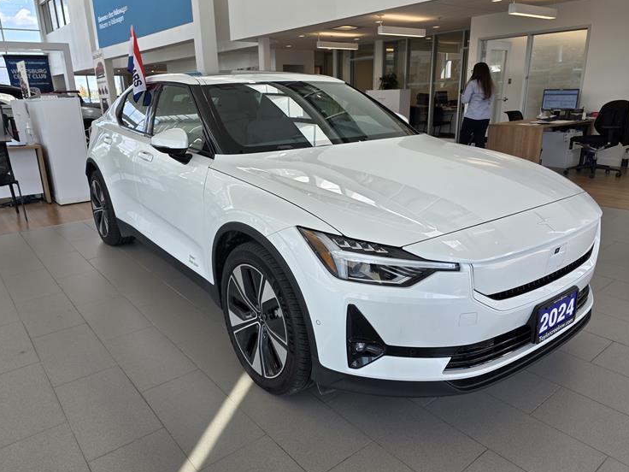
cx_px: 303
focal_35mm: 25
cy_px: 227
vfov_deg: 54.9
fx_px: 454
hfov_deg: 69.4
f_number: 1.7
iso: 40
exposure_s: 1/359
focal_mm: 6.3
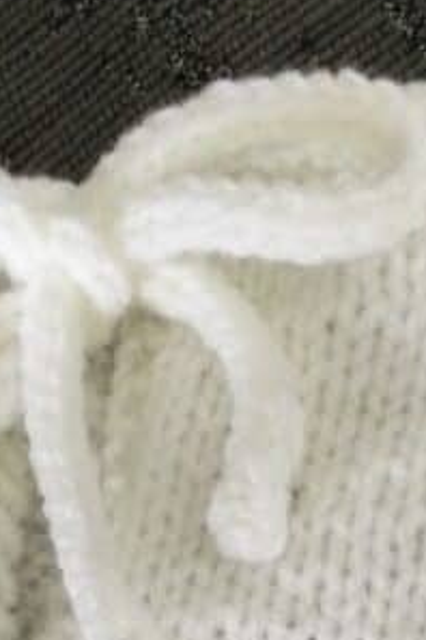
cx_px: 97
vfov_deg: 16.7
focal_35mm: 111
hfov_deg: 12.3
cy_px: 965
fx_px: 1970
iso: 64
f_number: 2.4
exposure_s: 1/33
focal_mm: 3.3
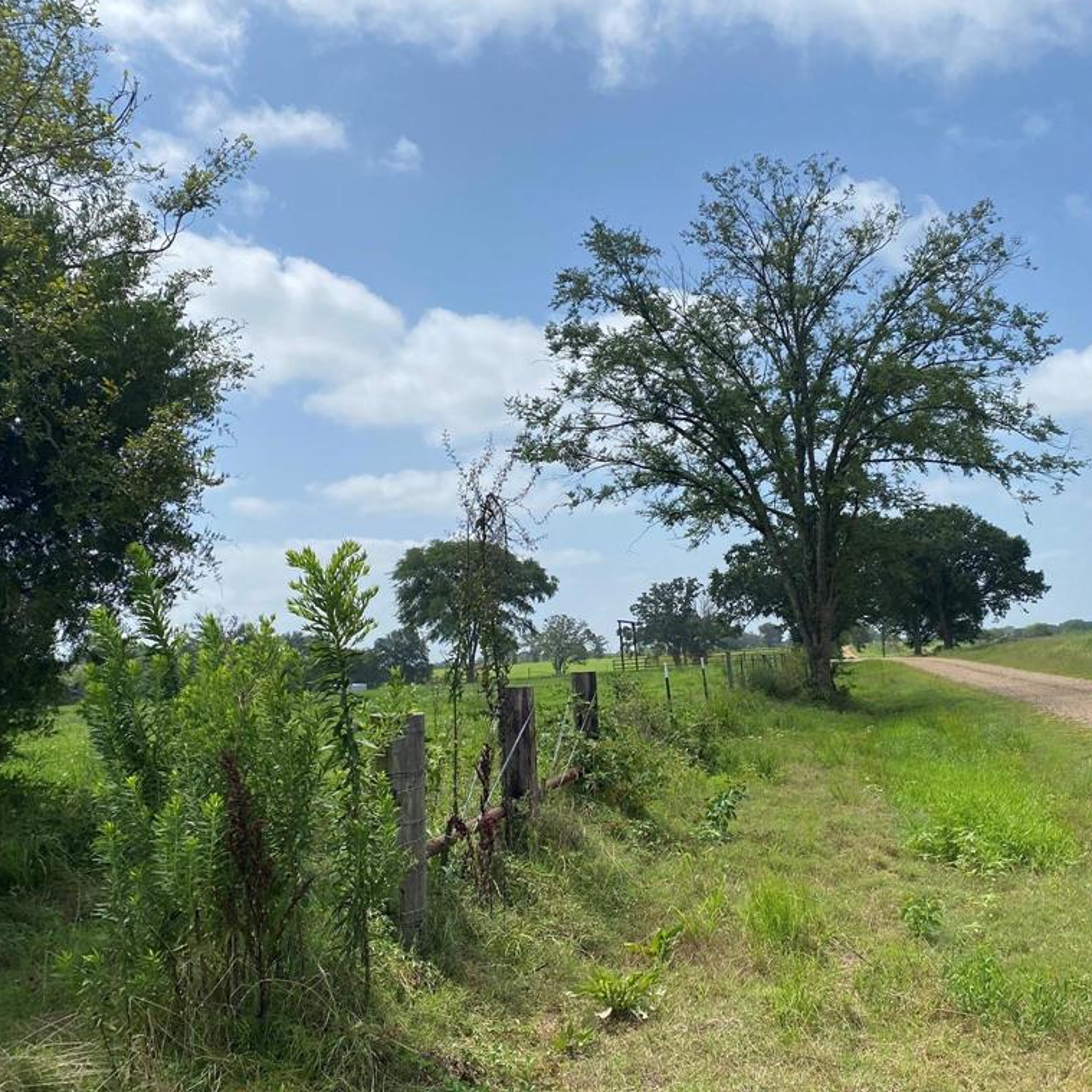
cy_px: 541
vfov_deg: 52.5
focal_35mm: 31
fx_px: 1106
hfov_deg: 52.5
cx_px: 583
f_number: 1.8
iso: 32
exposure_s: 1/3984
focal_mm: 4.25
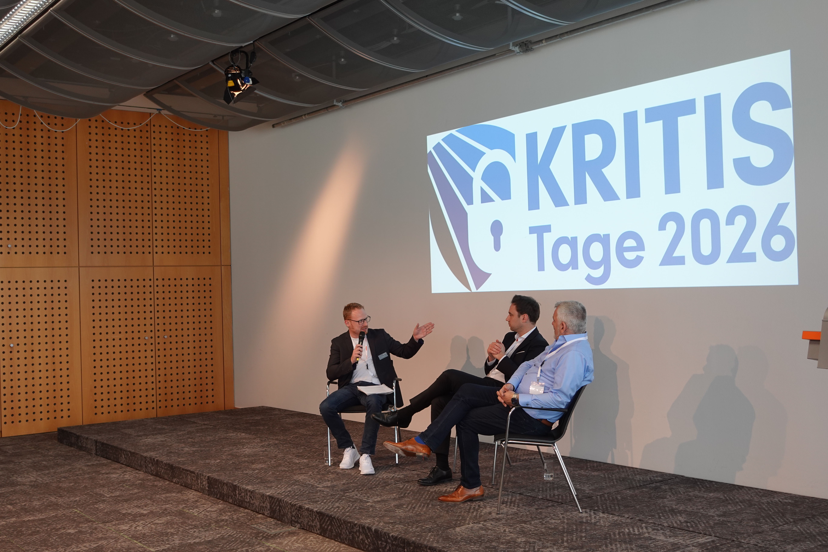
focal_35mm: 43
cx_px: 414
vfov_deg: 31.2
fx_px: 989
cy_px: 276
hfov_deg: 45.4
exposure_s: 1/60
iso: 160
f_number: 2.8
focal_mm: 16.29
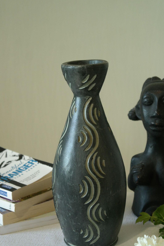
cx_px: 84
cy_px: 128
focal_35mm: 84
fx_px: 574
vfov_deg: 24.2
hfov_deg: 16.3
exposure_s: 1/40
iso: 800
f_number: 5.6
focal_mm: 50
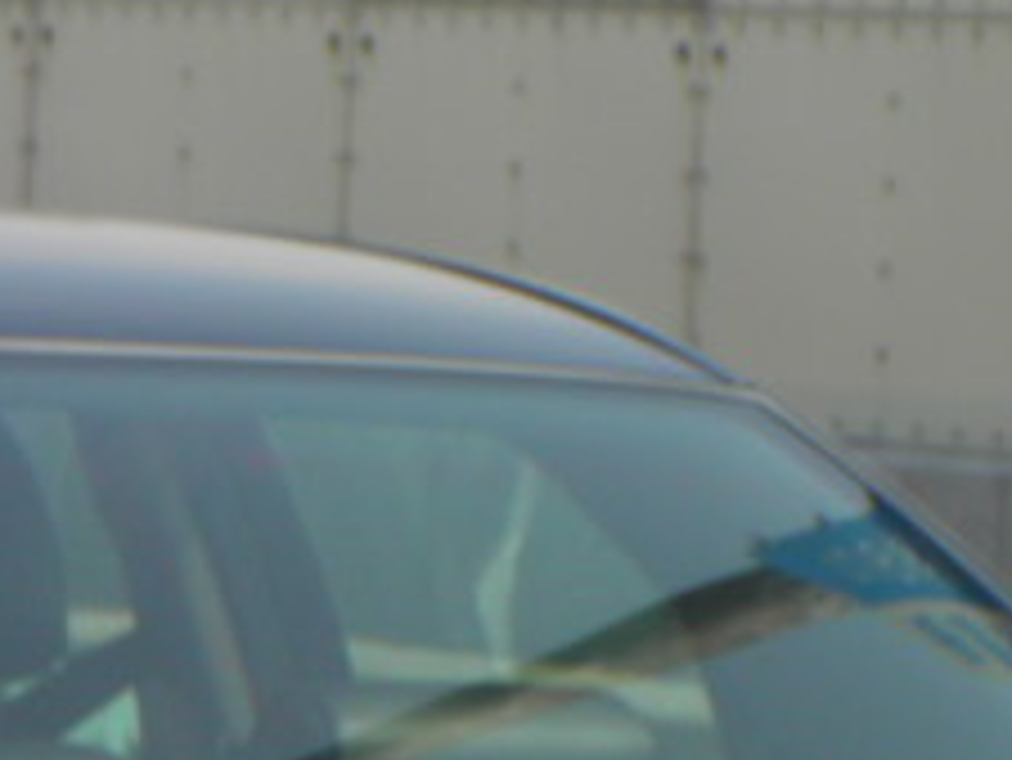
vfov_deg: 3.4
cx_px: 247
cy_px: 989
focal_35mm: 440
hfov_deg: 4.5
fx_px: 12870
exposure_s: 1/220
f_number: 4.4
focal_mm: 26
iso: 50
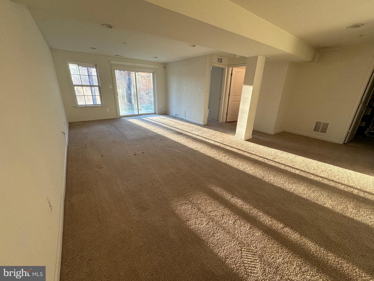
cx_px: 187
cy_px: 140
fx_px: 151
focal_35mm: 14
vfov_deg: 85.7
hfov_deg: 102.1
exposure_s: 1/120
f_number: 2.2
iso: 200
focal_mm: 2.22
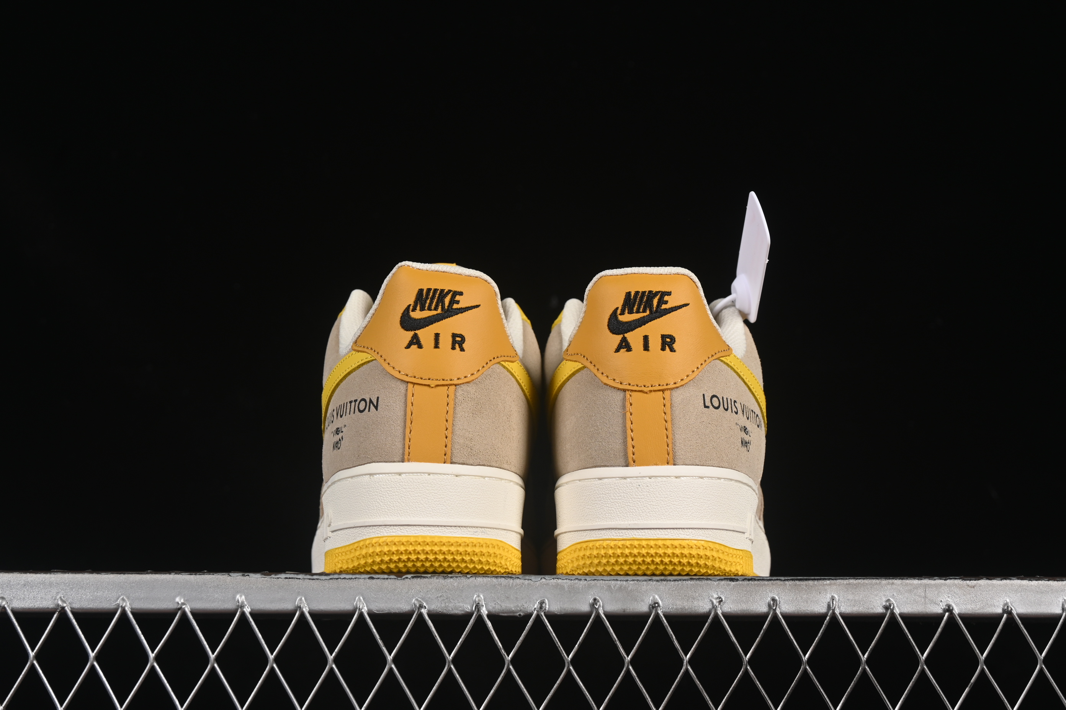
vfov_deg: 18.2
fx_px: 2221
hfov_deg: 27.0
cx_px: 533
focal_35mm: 75
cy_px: 355
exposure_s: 1/80
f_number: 8
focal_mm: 50
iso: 160
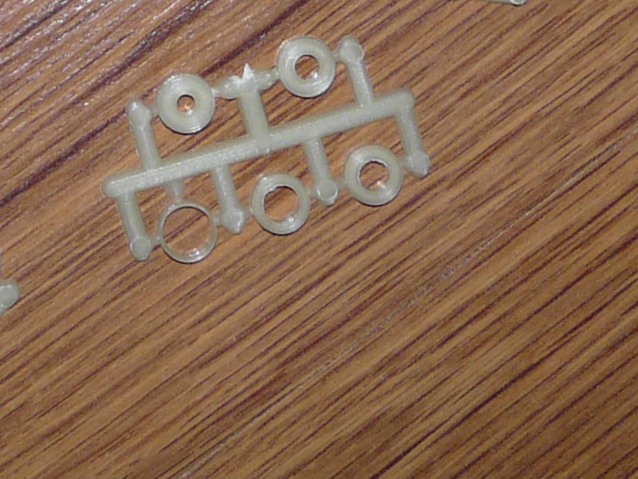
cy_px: -549
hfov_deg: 15.2
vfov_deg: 10.6
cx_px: -71
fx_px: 2323
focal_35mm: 126
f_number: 2.8
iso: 100
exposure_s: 1/30
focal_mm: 4.6
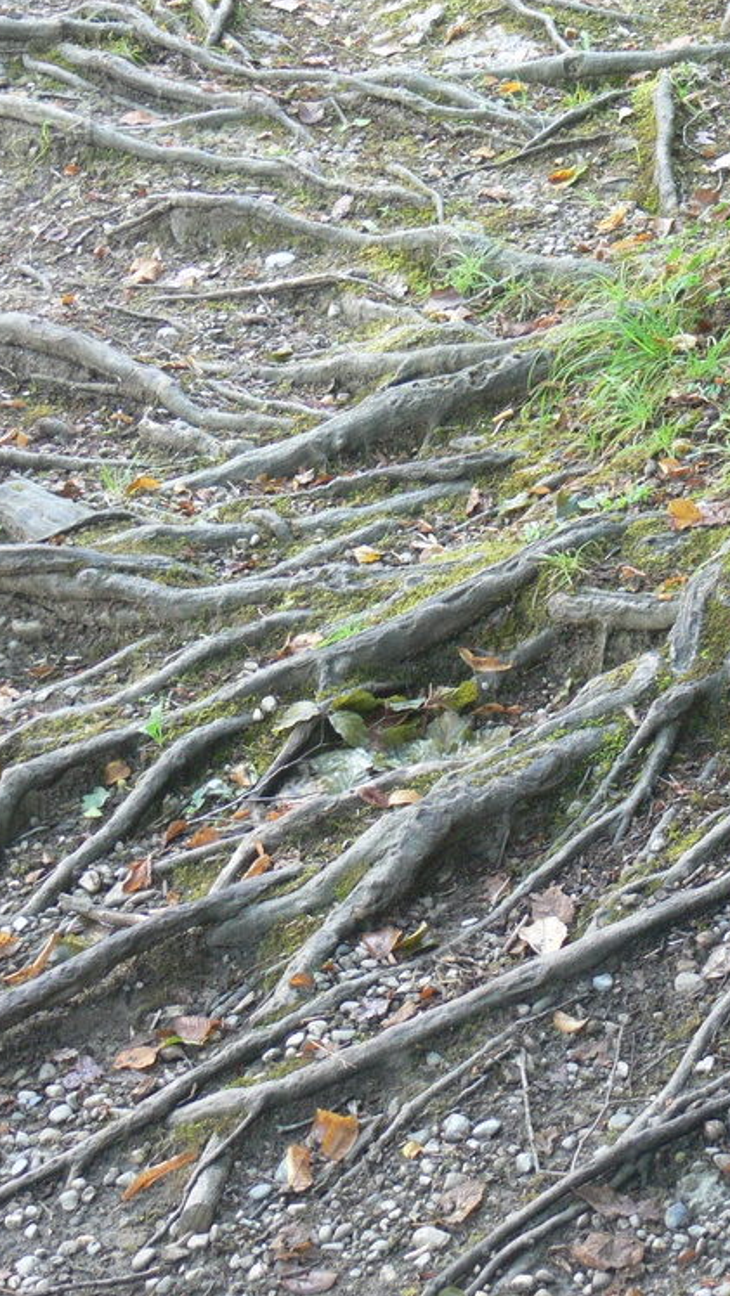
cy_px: 650
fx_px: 3990
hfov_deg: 10.4
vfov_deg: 18.5
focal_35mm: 116
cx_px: 596
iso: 200
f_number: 3.2
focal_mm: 16.6
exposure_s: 1/13
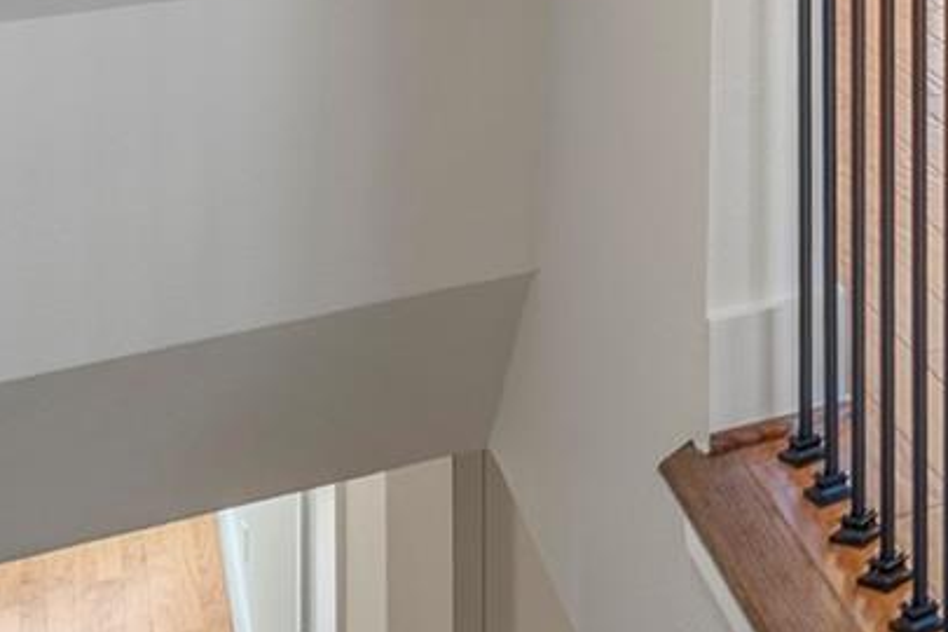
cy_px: -650
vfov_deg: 14.1
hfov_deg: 18.8
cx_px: 1739
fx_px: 2133
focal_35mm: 81
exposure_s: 1/400
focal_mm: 16
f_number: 2.8
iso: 100
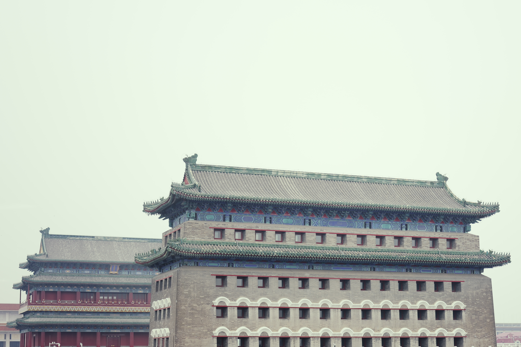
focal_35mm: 68
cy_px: 265
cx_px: 326
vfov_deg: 19.8
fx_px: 984
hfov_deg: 29.6
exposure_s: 1/250
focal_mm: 43
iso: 50
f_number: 2
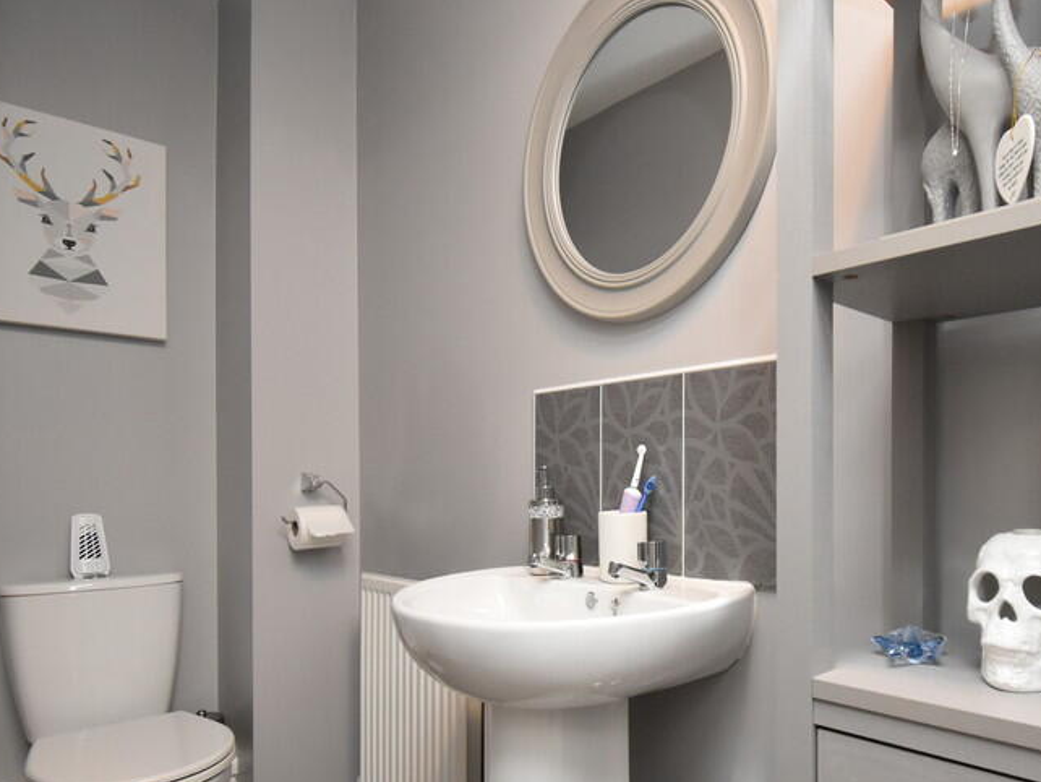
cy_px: 499
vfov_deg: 58.0
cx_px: 676
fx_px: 692
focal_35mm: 23
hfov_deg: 72.1
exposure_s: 1/80
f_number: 4.5
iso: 1600
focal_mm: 10
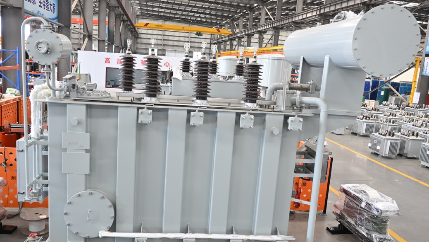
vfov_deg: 37.8
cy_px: 124
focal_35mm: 31
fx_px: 353
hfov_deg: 62.6
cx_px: 202
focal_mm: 16
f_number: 4
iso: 320
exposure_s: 1/60
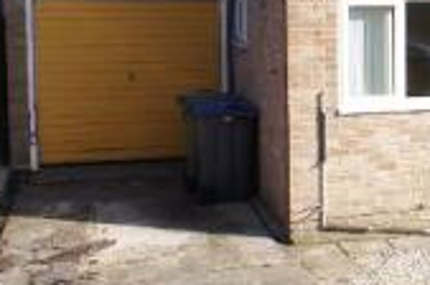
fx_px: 1109
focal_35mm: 93
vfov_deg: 14.5
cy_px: 47
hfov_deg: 20.9
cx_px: 471
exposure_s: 1/400
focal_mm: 16
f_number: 6.3
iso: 200
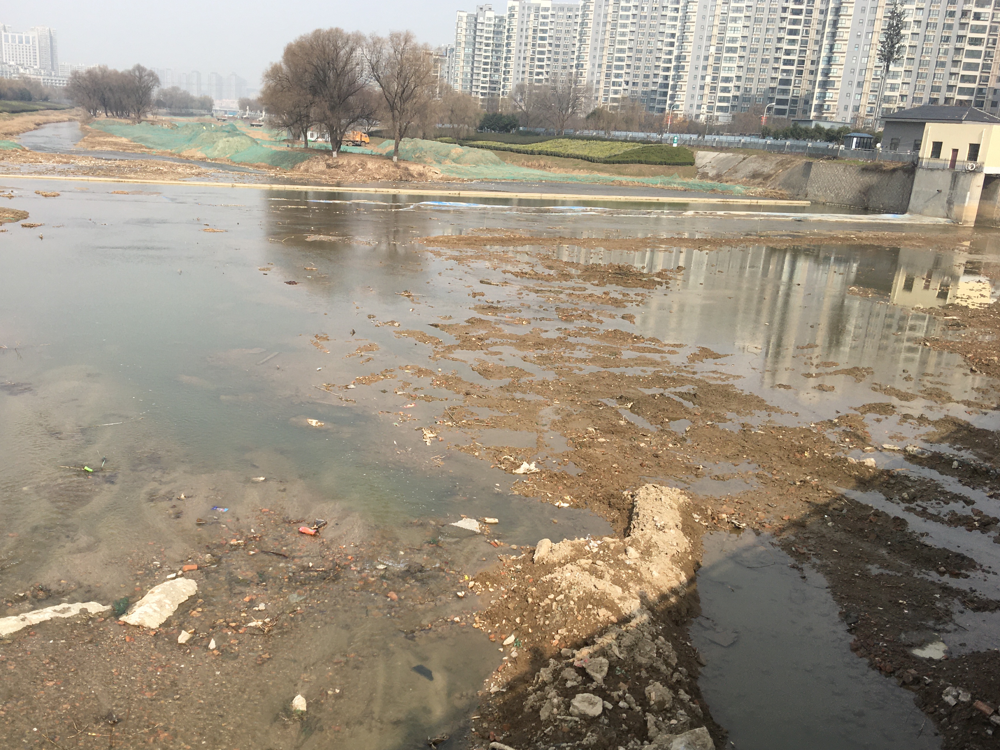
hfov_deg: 53.8
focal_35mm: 34
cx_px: 434
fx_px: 982
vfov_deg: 41.8
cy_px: 396
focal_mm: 4.15
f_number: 2.2
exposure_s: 1/1282
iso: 25
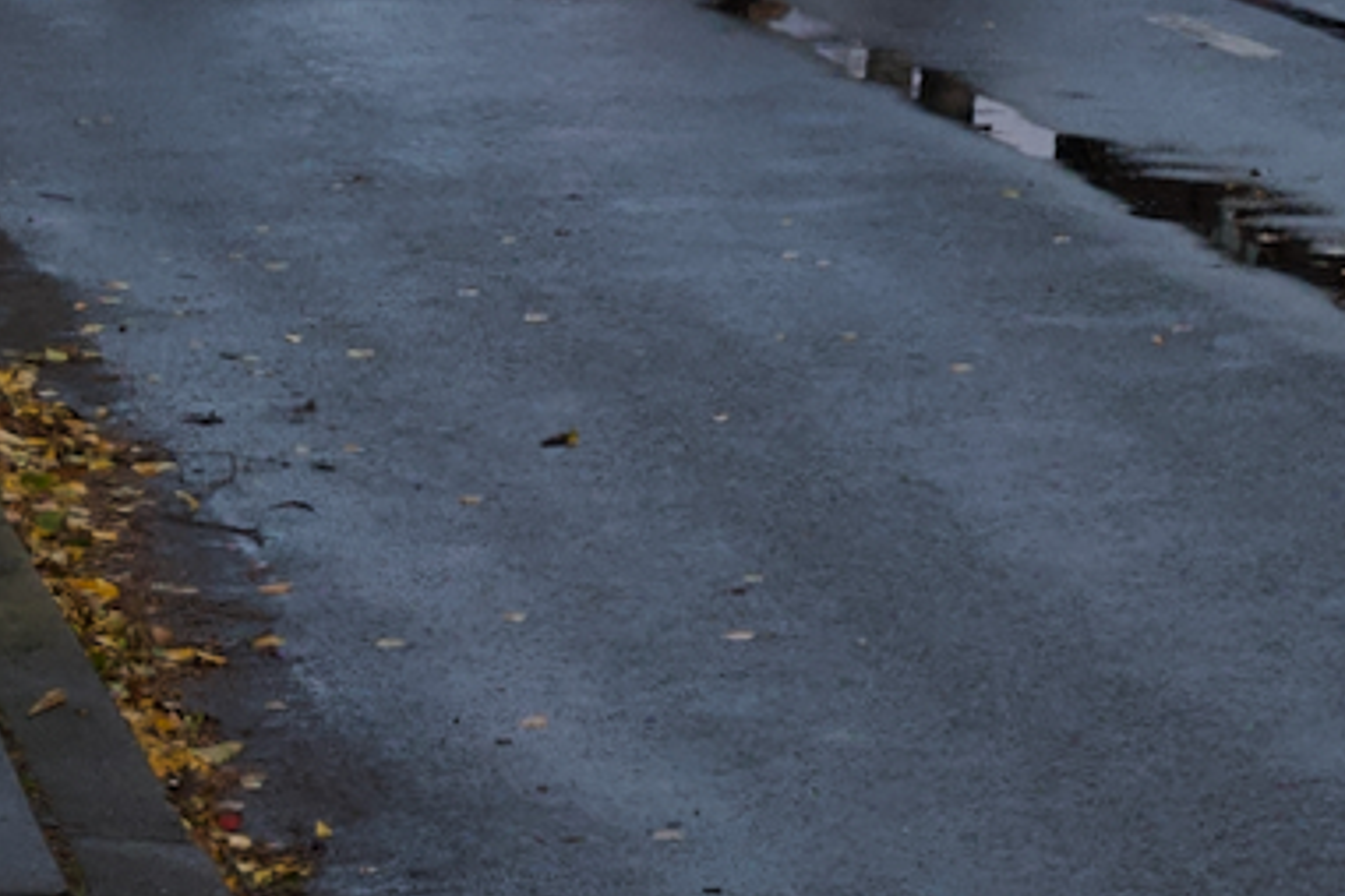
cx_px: 2055
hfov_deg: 11.1
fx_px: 6650
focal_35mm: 178
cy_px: -367
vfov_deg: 7.6
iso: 5000
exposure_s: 1/250
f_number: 9
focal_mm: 53
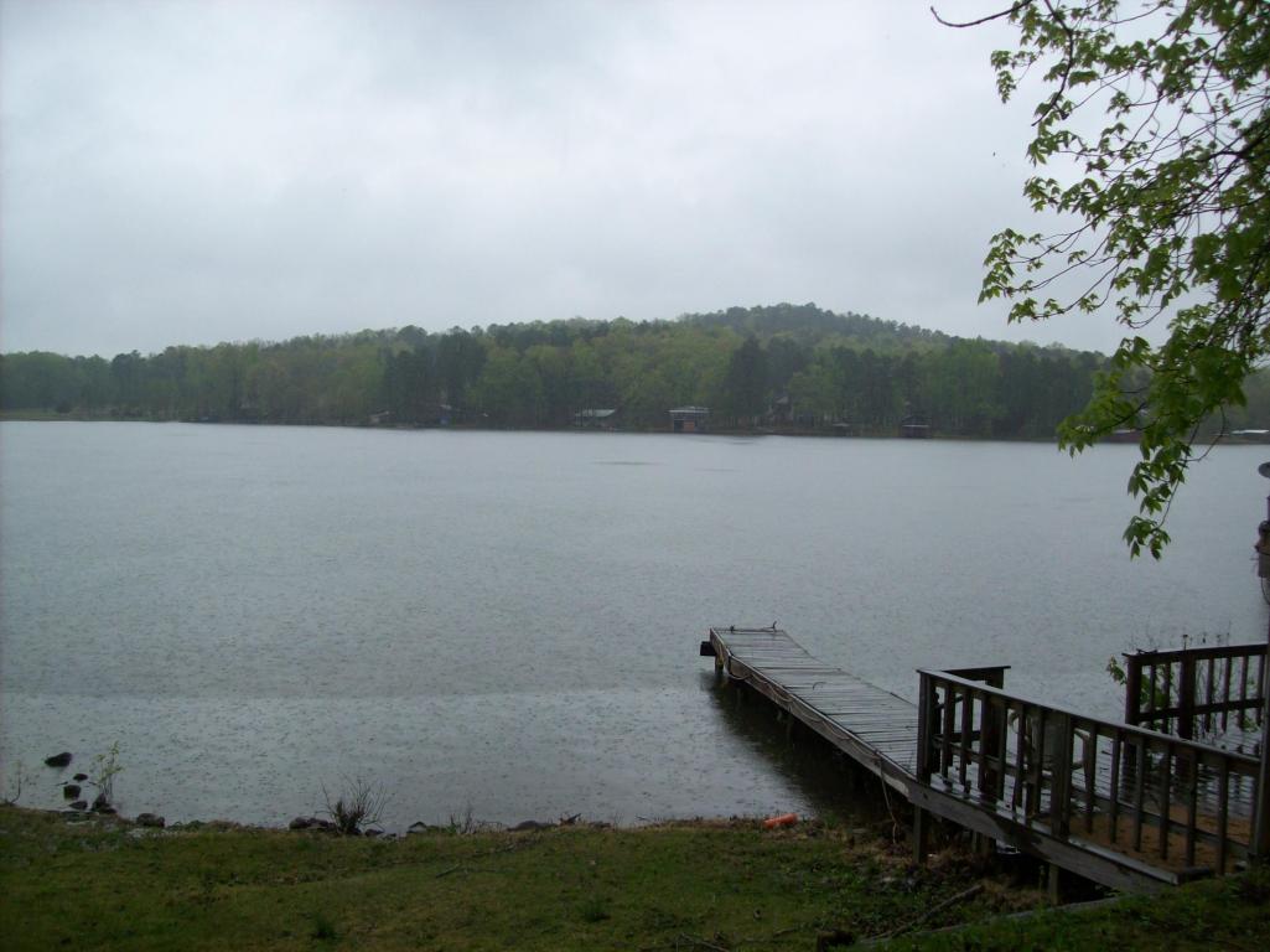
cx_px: 635
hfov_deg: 51.4
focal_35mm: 36
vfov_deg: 39.6
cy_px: 476
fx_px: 1320
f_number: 2.7
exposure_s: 1/363
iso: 80
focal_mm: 6
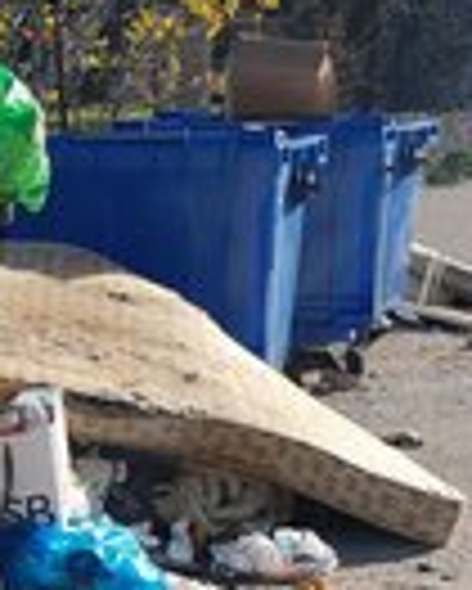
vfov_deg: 19.6
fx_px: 1692
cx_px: -317
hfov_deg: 14.4
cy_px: 423
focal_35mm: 97
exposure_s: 1/1067
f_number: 2.4
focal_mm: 4.3
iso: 50
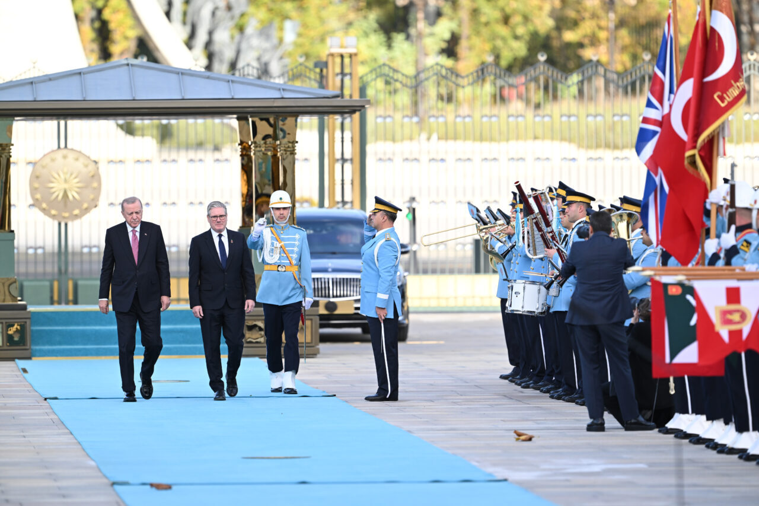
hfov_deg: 5.2
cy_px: 253
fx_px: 8432
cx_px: 380
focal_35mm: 400
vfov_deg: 3.4
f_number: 4
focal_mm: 400
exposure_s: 1/1250
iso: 640
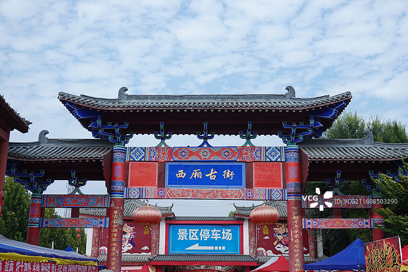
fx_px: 510
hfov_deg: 43.6
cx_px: 204
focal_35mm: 45
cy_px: 136
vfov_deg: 29.9
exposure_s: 1/1000
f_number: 4
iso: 125
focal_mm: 16.54
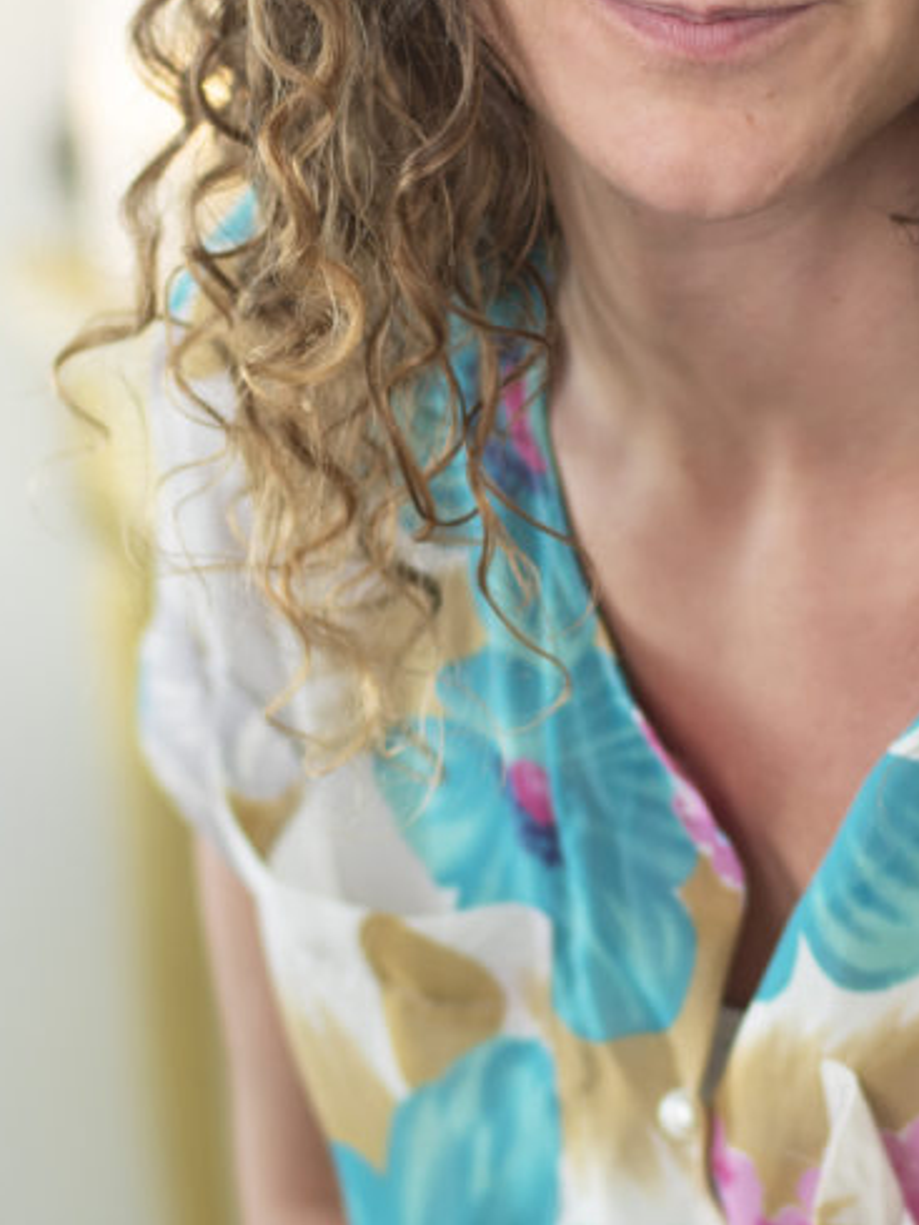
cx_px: 840
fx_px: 5343
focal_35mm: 151
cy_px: 266
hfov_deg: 9.8
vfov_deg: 13.0
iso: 100
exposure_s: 1/100
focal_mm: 50
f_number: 2.2
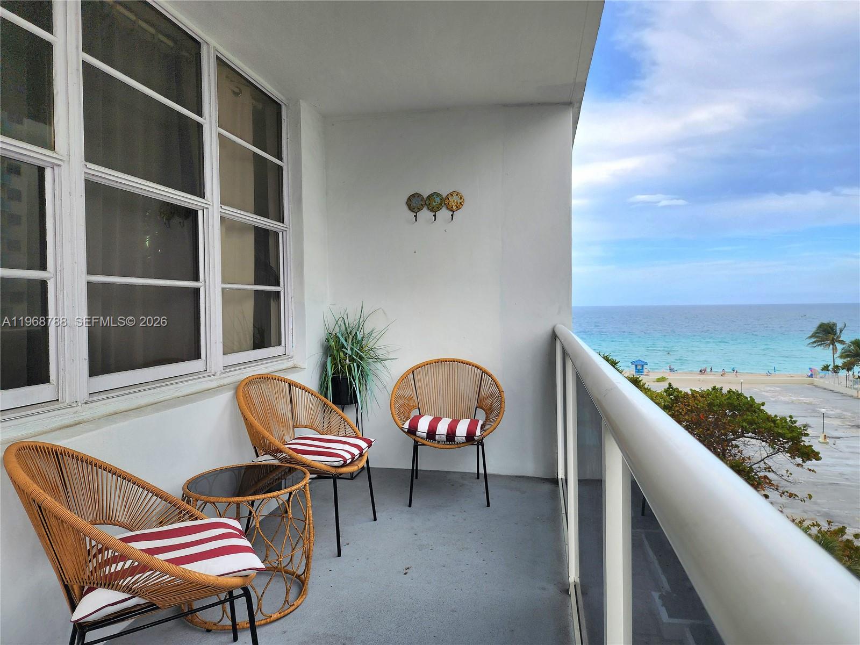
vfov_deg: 58.9
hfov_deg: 73.9
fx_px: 571
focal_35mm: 23
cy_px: 322
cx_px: 430
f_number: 1.8
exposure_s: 1/526
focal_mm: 6.4
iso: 12
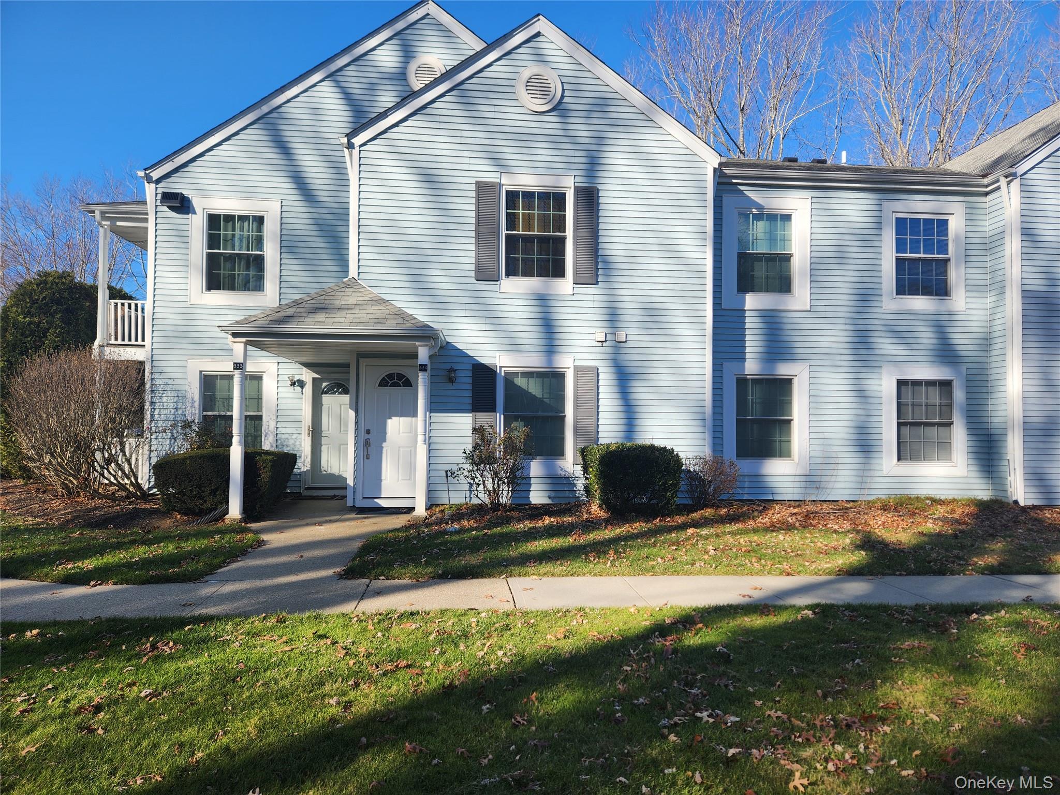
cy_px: 398
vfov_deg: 58.9
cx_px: 530
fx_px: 704
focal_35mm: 23
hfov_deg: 73.9
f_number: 1.8
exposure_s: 1/955
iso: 20
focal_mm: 5.4
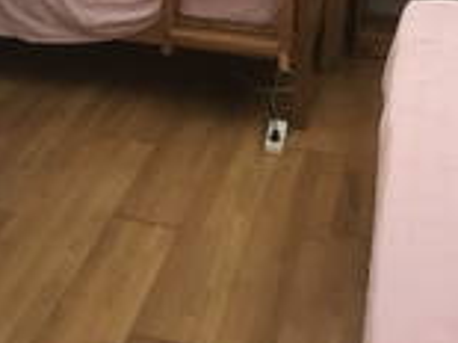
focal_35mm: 65
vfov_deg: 21.3
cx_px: 100
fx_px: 859
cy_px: -41
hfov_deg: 29.3
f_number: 1.8
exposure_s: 1/17
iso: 80
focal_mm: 3.99
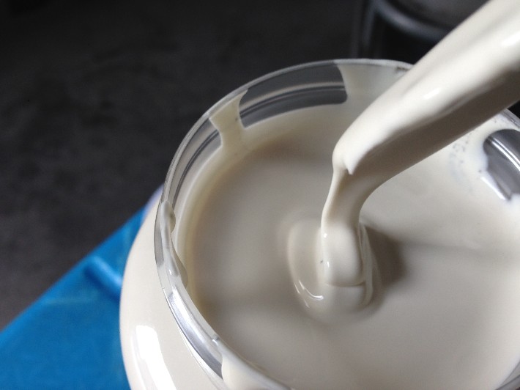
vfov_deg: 42.9
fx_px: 496
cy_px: 195
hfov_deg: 55.4
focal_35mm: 33
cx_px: 260
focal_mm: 4.12
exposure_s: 1/120
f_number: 2.4
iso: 64
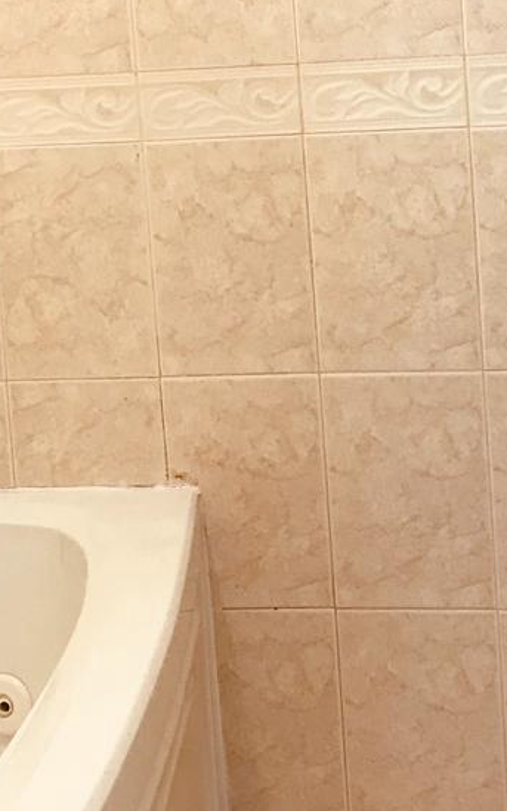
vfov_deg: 24.4
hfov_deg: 15.7
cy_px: 126
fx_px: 1835
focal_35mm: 83
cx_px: 269
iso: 25
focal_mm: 3.99
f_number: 1.8
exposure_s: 1/30
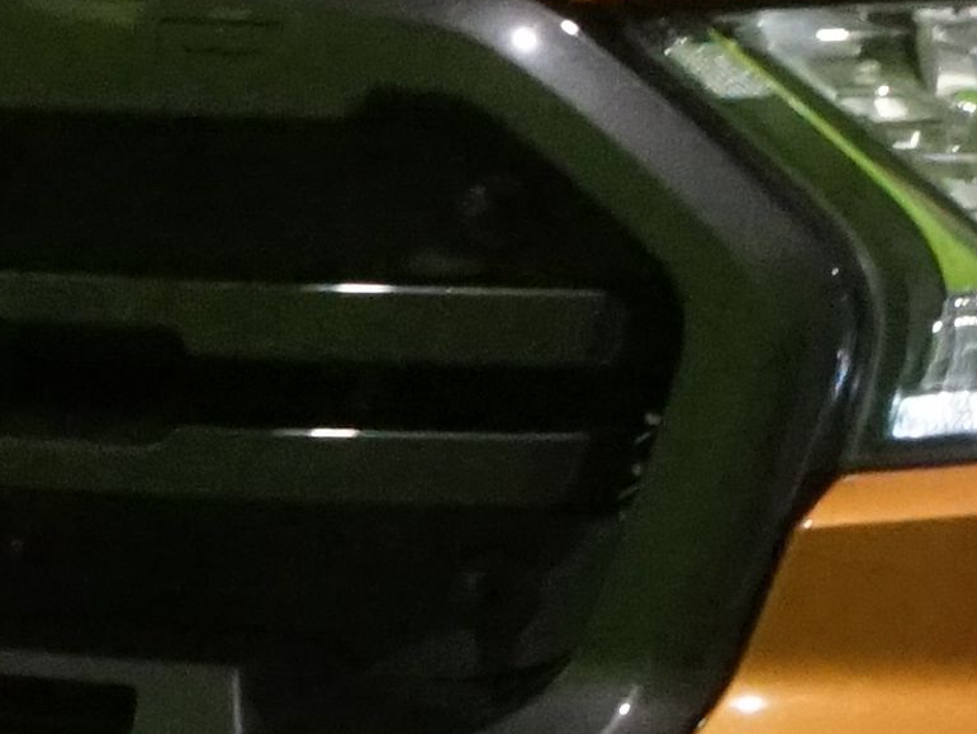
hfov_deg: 5.7
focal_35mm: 344
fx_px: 9714
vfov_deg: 4.3
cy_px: 553
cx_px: 1735
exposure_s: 1/25
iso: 6400
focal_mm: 46
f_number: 25
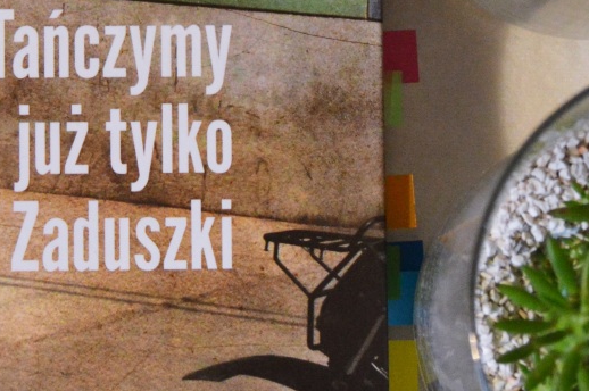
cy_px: 49
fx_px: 2346
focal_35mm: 144
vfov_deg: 9.5
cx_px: 233
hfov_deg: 14.3
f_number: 4.2
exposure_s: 1/60
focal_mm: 31
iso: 1800
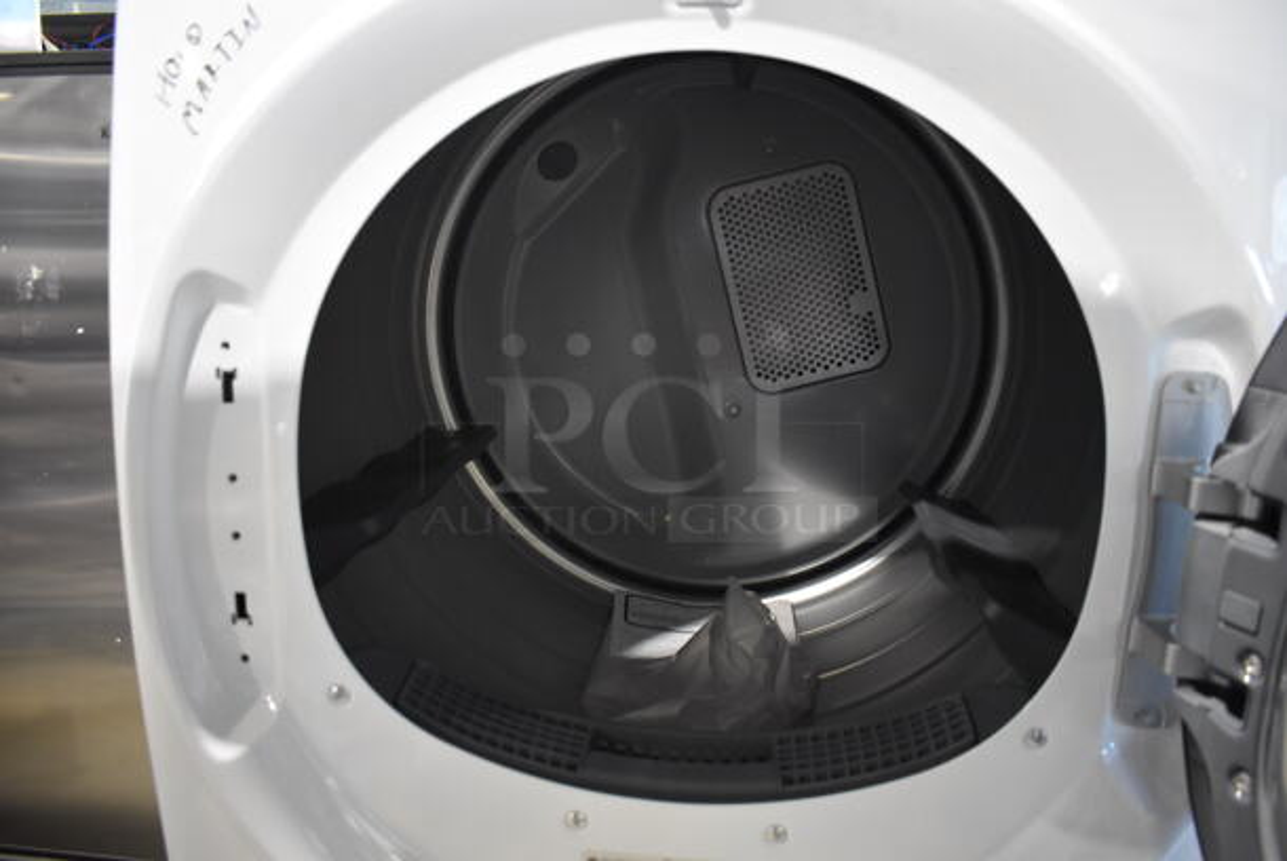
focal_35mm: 27
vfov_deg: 48.0
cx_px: 644
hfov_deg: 67.3
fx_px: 966
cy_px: 430
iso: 2500
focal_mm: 18
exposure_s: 1/30
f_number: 3.5
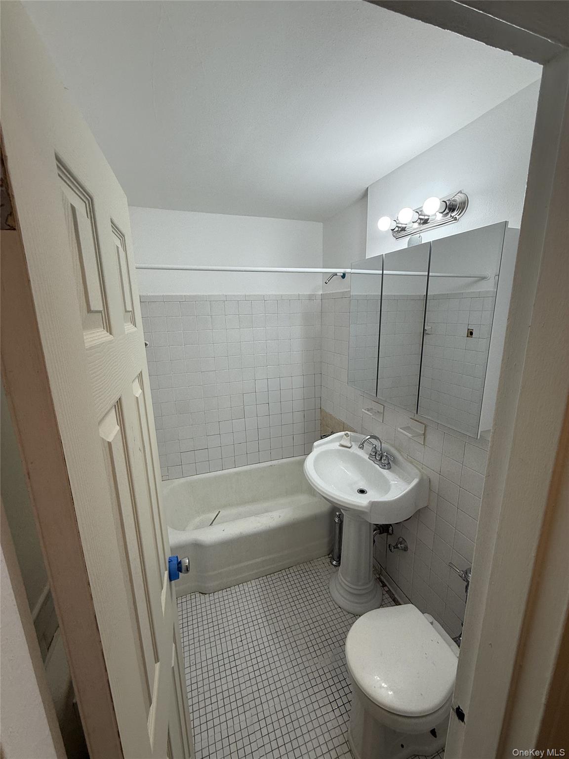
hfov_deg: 85.7
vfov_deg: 102.1
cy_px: 380
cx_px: 284
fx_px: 307
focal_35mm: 14
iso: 50
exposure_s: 1/182
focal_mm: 2.22
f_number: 2.2
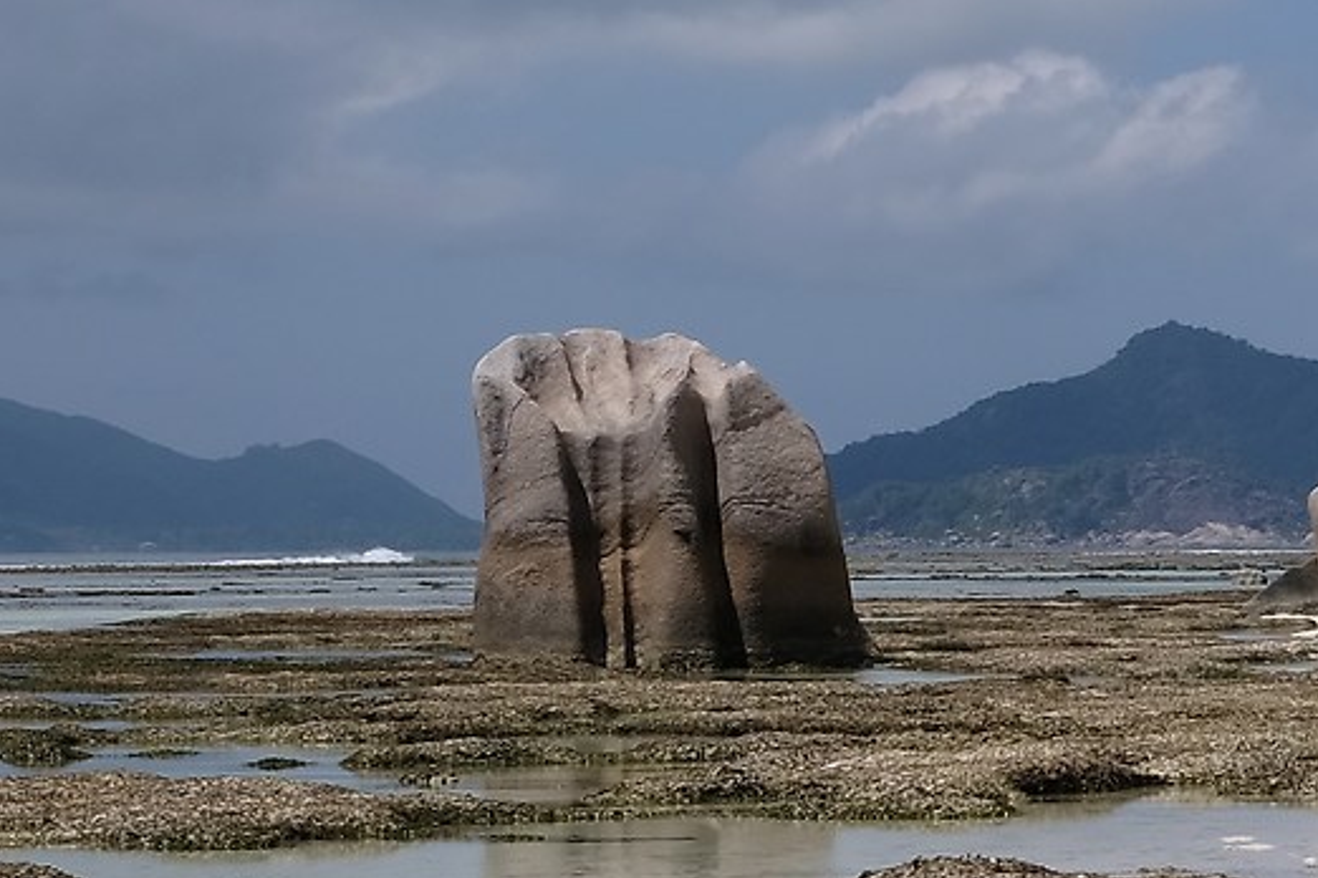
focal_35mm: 161
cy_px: 399
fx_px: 5894
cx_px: 1772
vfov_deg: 8.5
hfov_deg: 12.3
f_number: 10
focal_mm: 23
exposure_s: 1/640
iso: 200
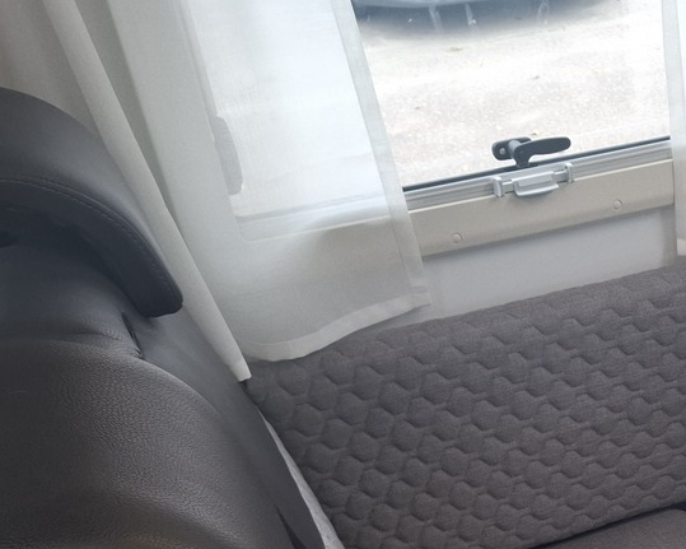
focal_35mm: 60
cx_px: 742
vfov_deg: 23.3
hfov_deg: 28.7
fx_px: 1218
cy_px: 653
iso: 125
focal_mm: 5.54
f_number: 1.8
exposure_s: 1/100
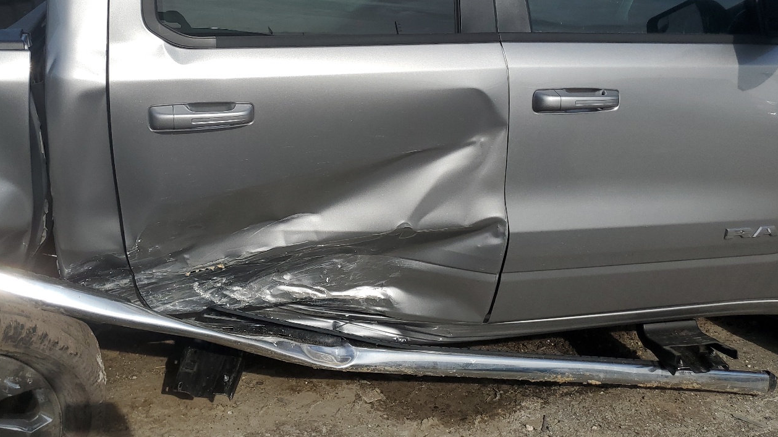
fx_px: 743
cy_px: 99
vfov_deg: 32.1
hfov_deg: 54.6
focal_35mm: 36
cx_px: 285
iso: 50
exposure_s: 1/5000
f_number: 1.5
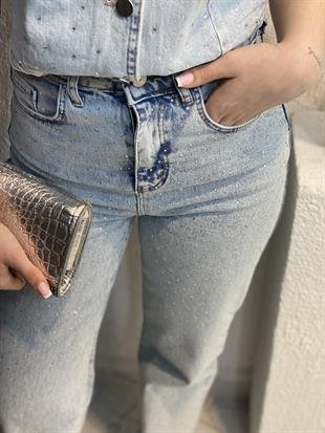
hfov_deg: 28.0
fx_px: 651
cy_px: 216
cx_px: 162
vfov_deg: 36.8
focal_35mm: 52
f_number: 2
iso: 160
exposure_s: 1/100
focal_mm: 6
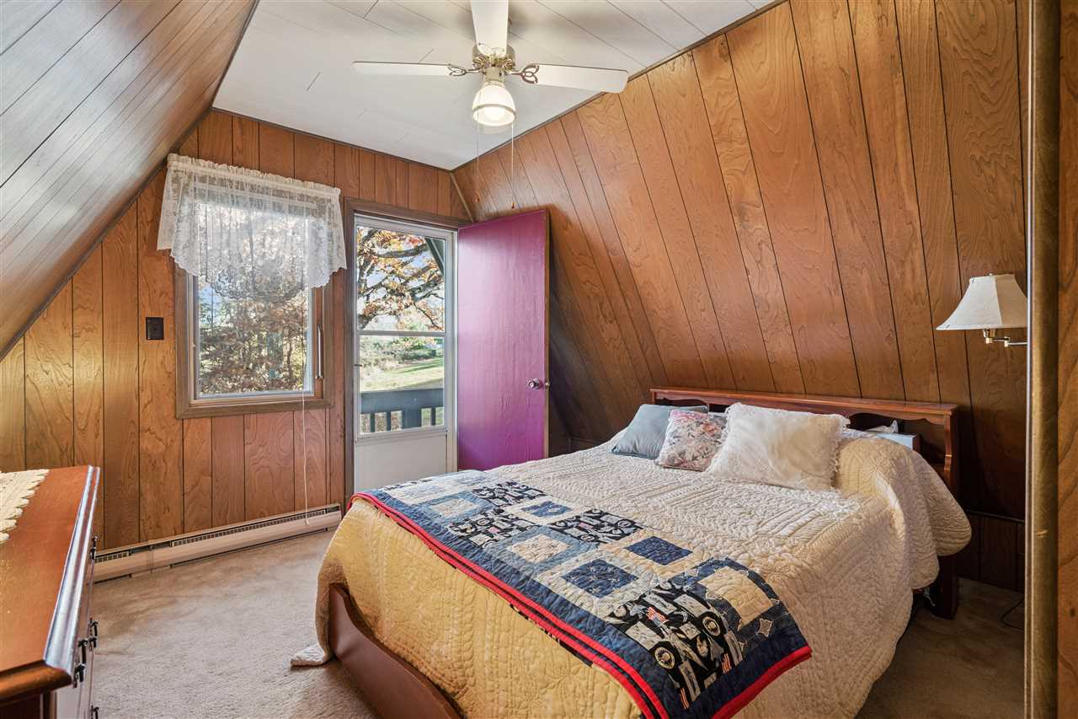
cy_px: 360
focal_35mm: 16
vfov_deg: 73.7
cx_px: 539
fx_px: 479
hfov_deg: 96.7
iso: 800
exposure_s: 1/10
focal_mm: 16
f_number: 8
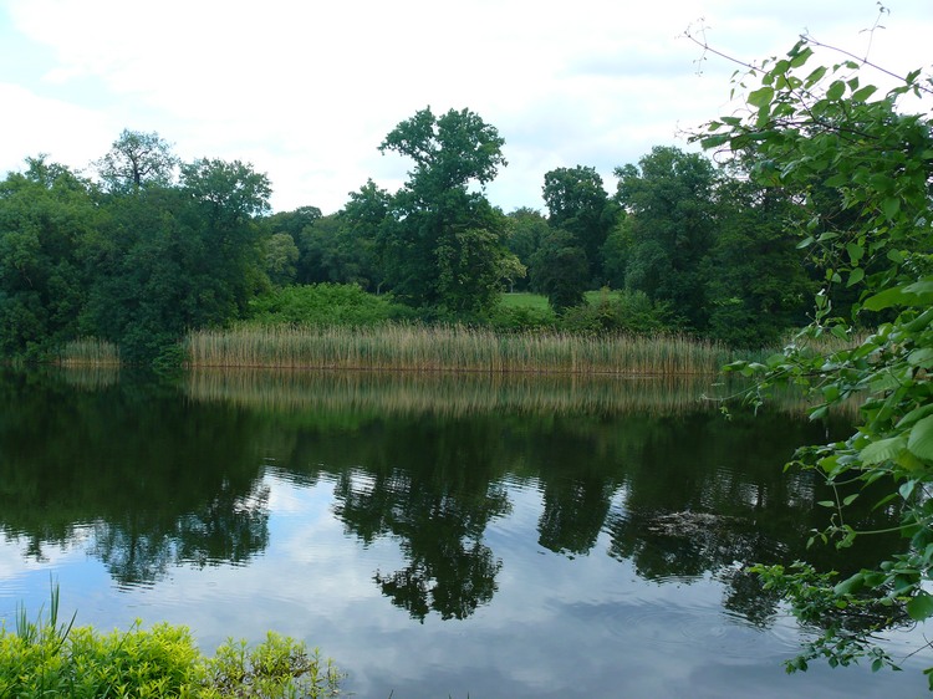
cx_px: 466
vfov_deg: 40.7
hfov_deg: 52.6
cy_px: 350
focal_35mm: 35
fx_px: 943
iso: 100
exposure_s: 1/100
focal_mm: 7.4
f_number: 3.6
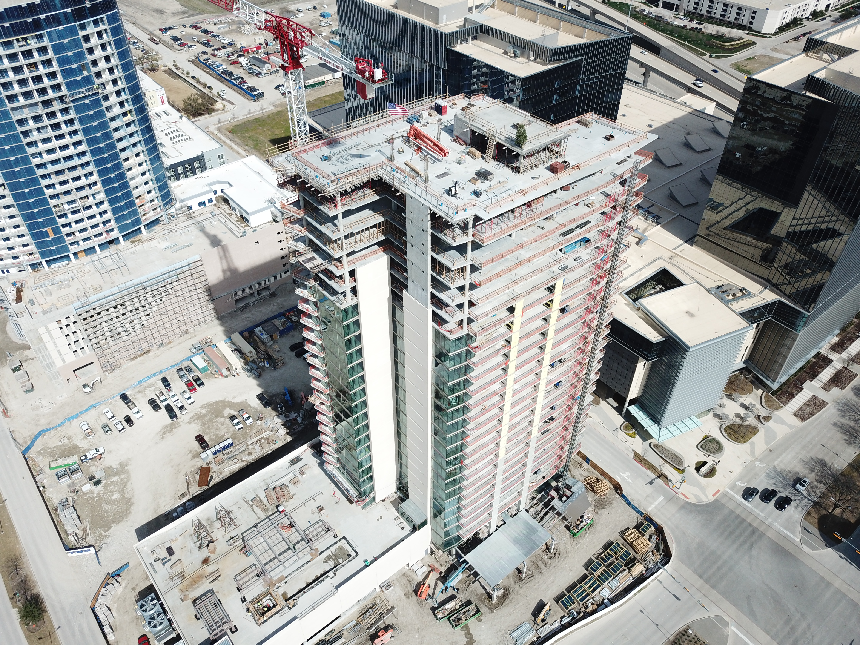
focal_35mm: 26
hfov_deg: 67.3
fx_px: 646
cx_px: 430
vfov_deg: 53.1
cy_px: 322
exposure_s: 1/1531
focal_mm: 4.73
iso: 100
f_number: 2.2
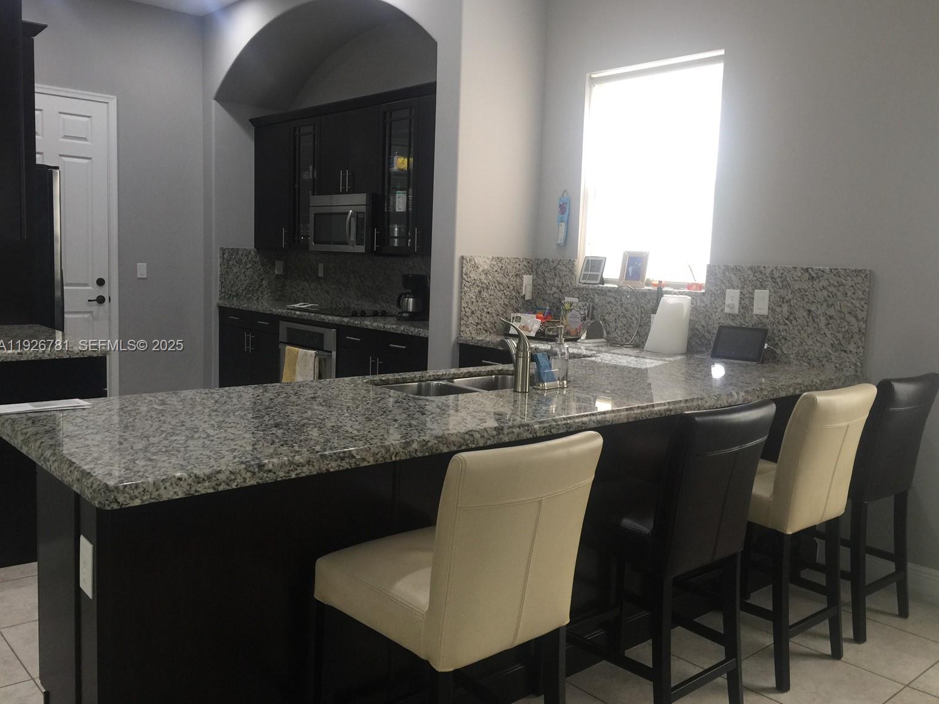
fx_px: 814
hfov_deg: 60.0
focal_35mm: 30
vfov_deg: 46.8
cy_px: 347
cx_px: 480
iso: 40
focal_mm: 4.15
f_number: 2.2
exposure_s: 1/30
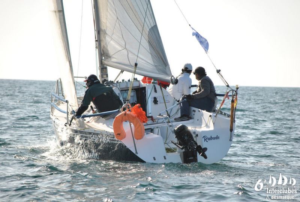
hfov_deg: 8.6
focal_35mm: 240
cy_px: 101
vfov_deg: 5.8
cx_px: 150
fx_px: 2004
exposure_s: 1/1600
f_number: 5.3
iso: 400
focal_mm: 160
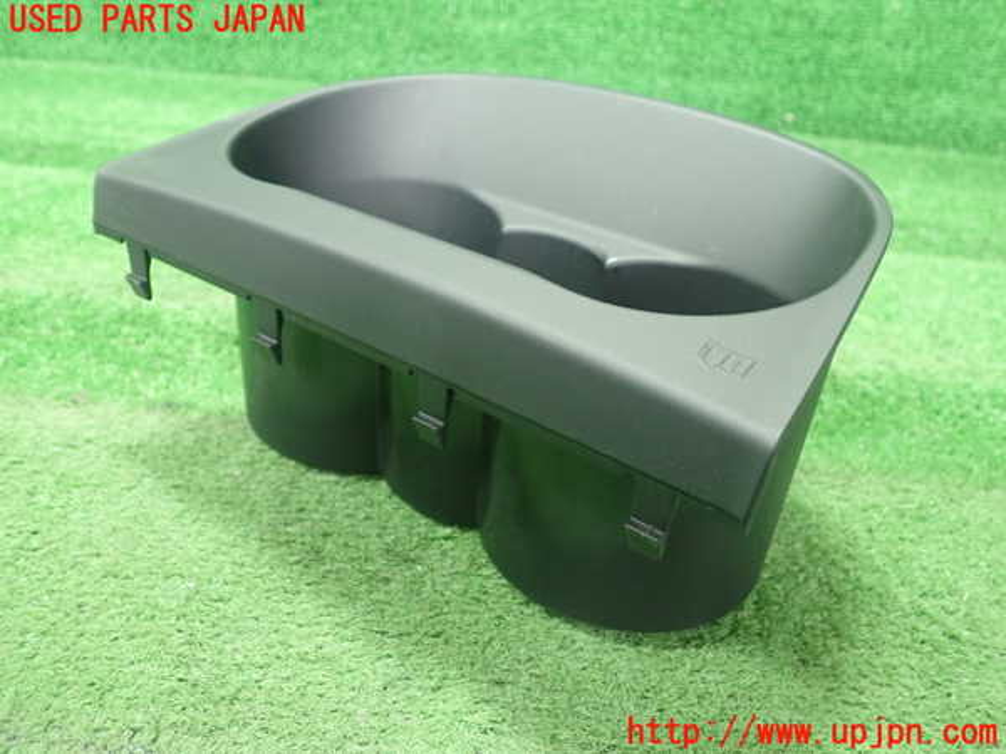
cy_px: 377
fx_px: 872
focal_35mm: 30
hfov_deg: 60.0
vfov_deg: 46.8
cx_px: 503
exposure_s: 1/100
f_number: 2.3
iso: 800
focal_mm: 5.5
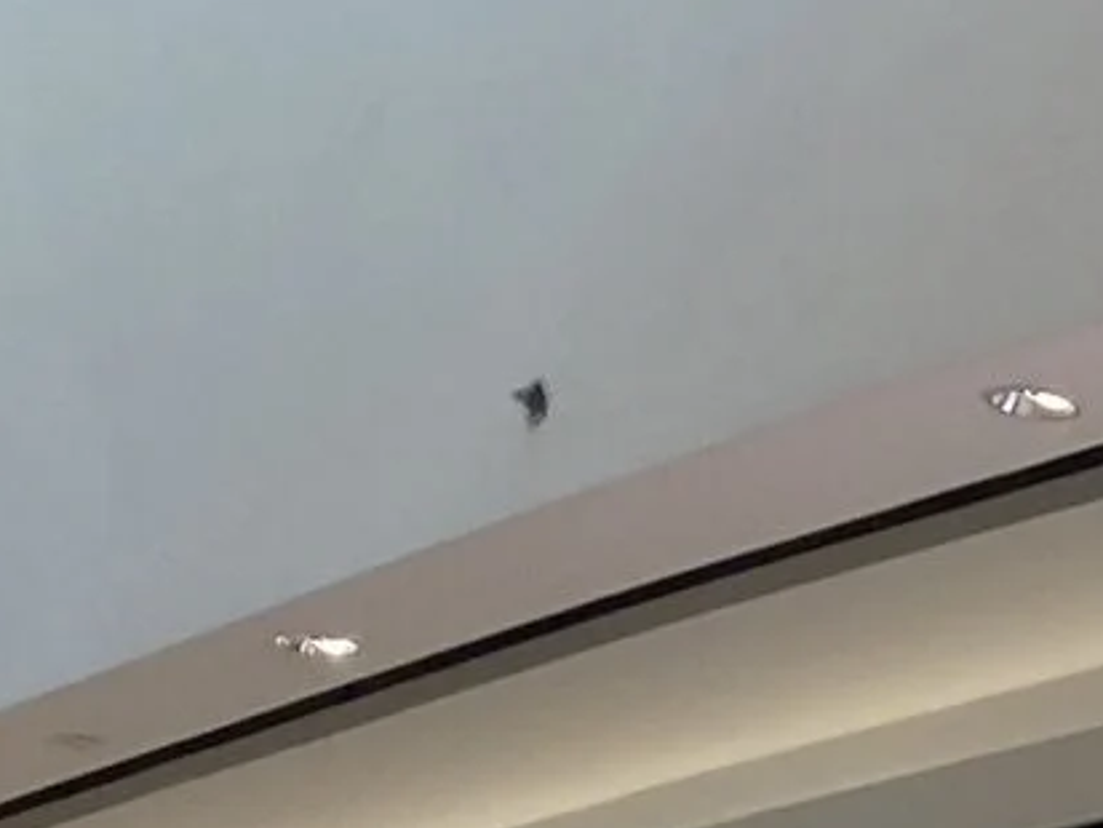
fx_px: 5132
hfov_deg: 11.2
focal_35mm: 161
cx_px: 2185
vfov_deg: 8.5
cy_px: 1912
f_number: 1.8
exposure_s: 1/120
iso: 100
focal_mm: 4.25
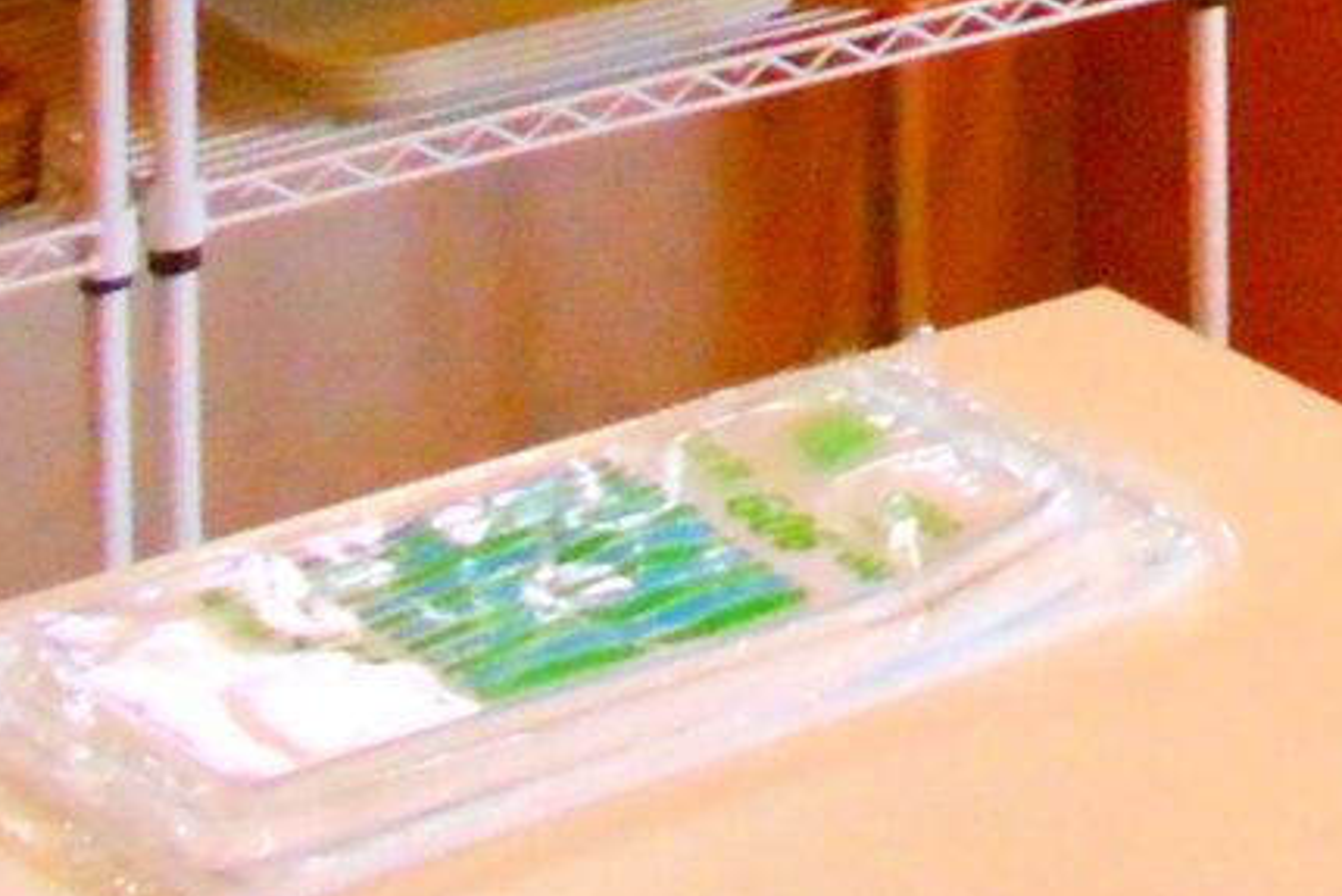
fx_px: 6003
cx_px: 2771
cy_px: -1511
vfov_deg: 7.7
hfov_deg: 11.4
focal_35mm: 161
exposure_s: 1/80
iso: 800
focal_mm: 4.6
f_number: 3.2
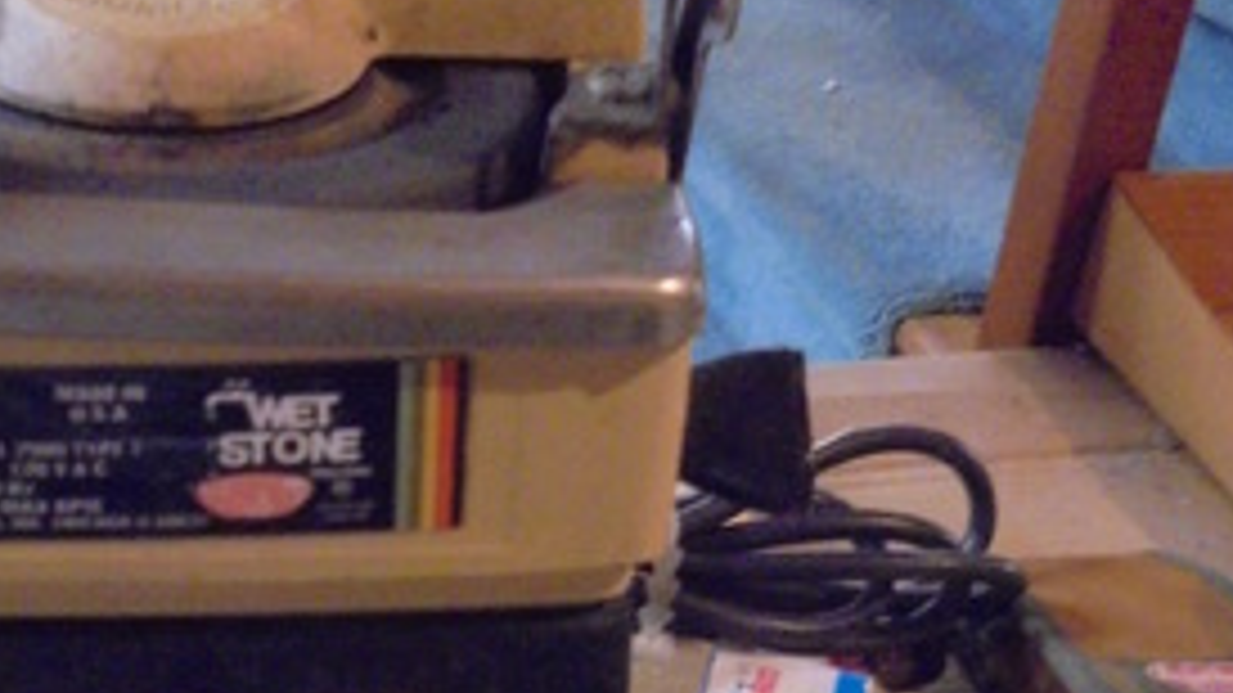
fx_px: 1961
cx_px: 394
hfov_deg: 34.5
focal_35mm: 60
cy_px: 657
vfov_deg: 19.6
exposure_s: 1/13
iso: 800
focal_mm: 4.6
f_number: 3.5
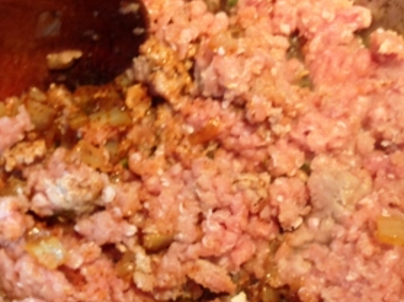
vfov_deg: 19.3
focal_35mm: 76
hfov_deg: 25.3
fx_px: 886
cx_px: 96
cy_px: 216
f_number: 2.4
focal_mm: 4.12
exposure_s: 1/20
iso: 64
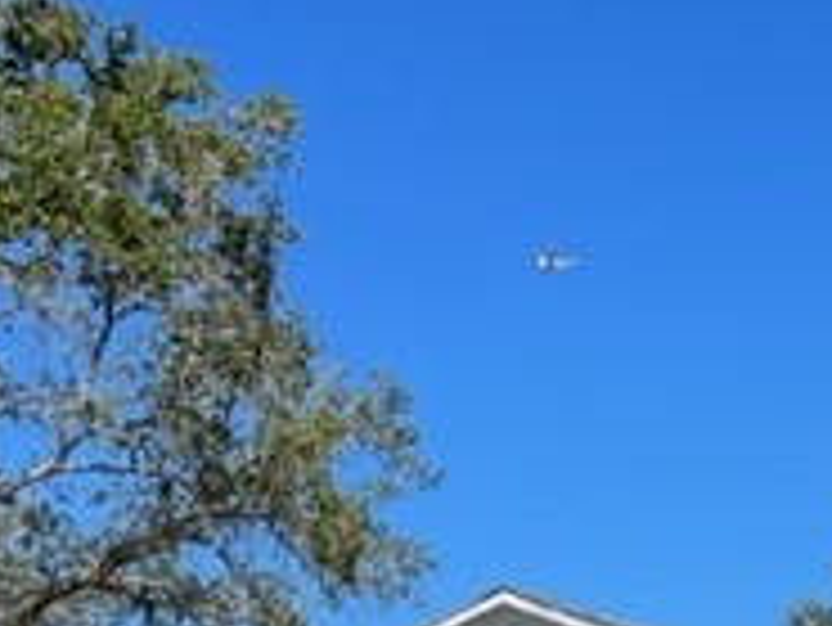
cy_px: 635
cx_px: 1169
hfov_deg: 19.5
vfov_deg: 16.1
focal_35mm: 90
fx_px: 2165
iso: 50
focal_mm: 5.1
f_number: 1.6
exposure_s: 1/3521
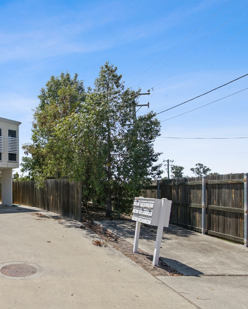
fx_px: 202
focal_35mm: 22
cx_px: 26
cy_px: 160
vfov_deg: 75.0
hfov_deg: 55.1
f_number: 8
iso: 800
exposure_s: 1/500
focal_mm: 15
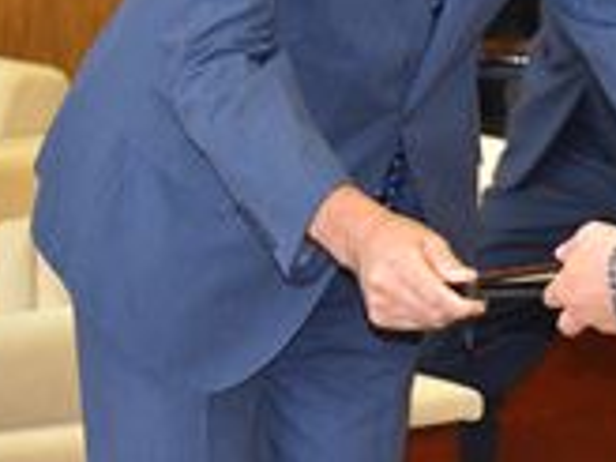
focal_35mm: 228
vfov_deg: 6.5
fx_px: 4057
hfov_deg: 8.5
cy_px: -51
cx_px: 823
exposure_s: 1/60
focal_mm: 52
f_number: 5.3
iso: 800
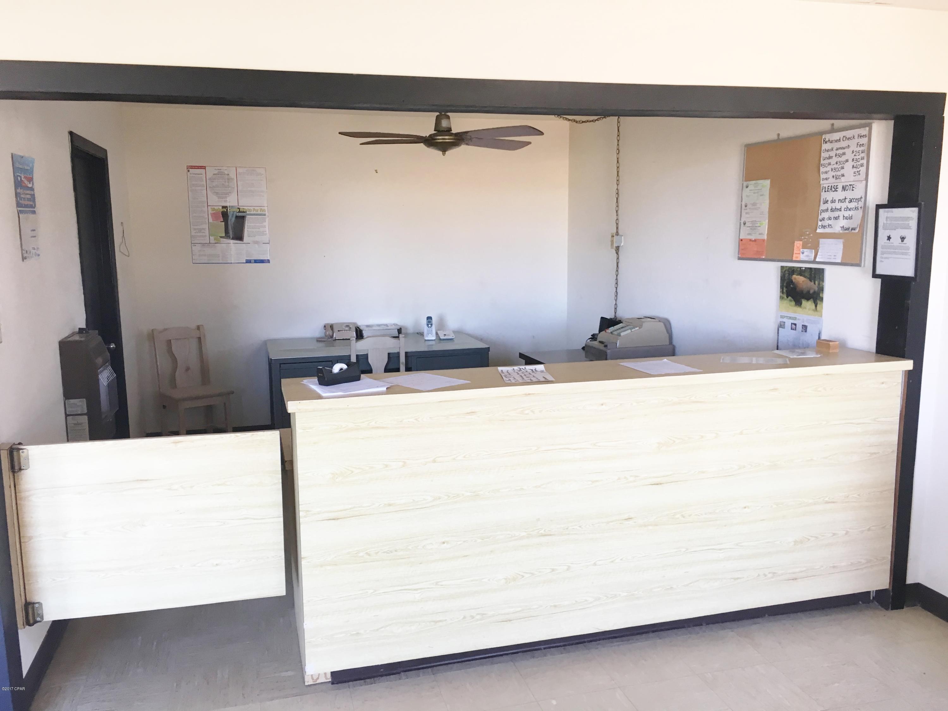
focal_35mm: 29
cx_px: 474
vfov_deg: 48.2
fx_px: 794
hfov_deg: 61.7
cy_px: 356
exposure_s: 1/30
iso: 50
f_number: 2.2
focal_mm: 4.15
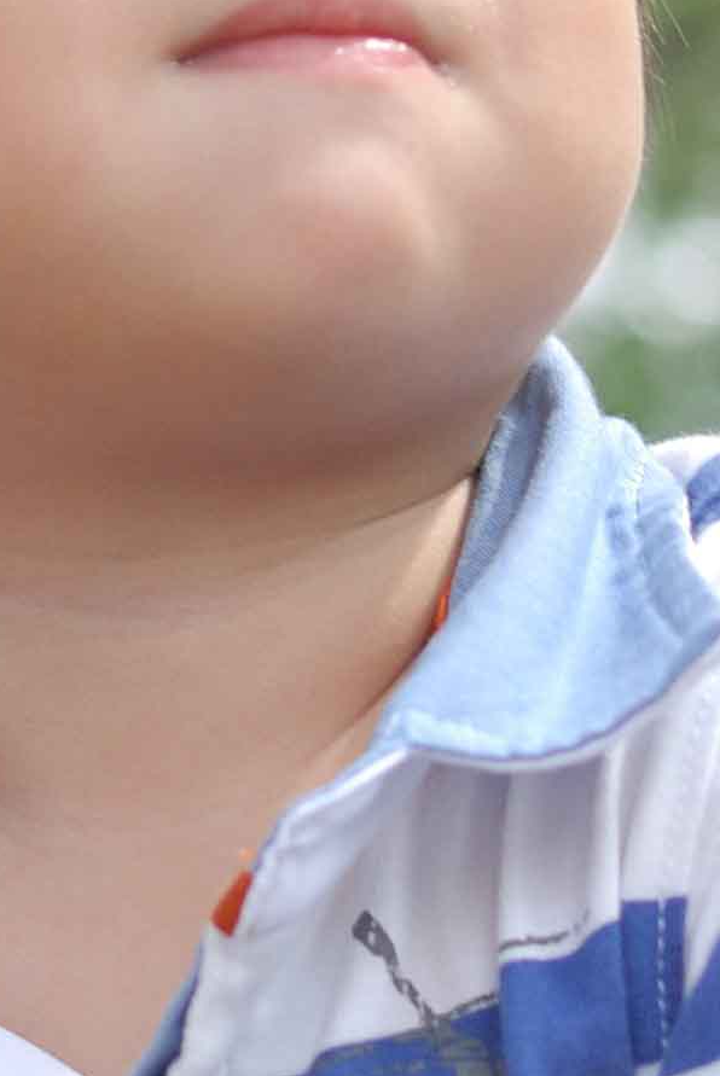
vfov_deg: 9.0
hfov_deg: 6.0
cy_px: 402
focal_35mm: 228
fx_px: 6829
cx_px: -149
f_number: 2.8
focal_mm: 35
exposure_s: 1/320
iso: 160
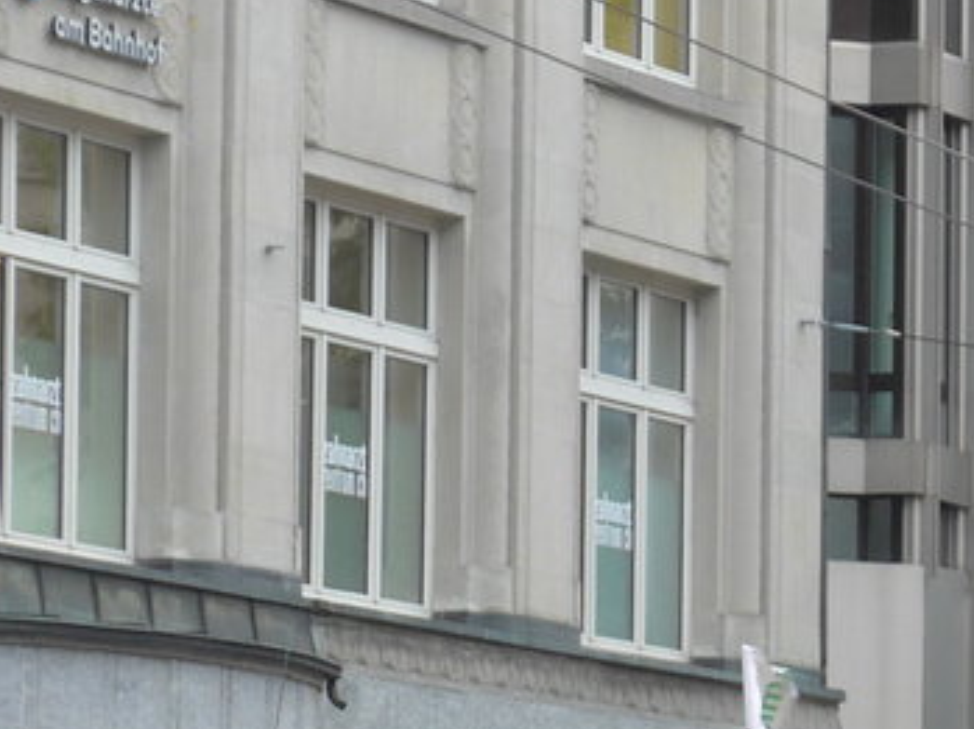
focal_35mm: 334
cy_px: 888
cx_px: 1069
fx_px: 9388
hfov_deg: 5.9
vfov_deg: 4.4
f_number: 4.7
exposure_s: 1/200
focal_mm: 19.2
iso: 160
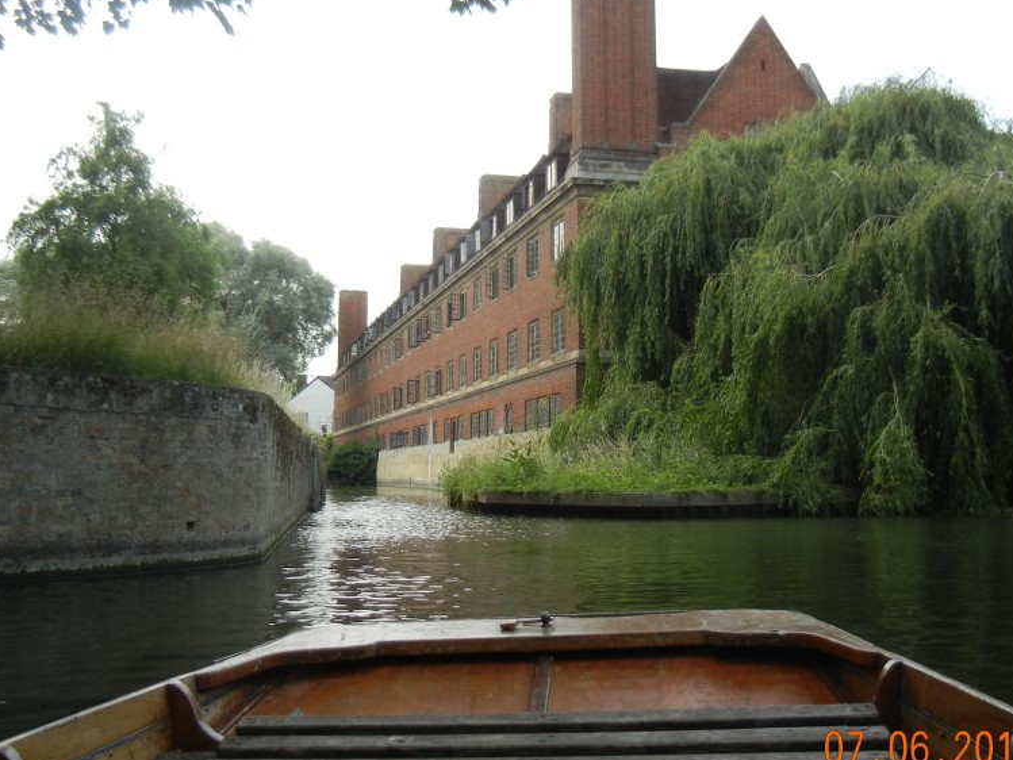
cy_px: 337
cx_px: 557
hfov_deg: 45.7
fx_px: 1200
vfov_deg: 35.1
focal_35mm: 41
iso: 160
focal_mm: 5.4
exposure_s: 1/280
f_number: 3.5
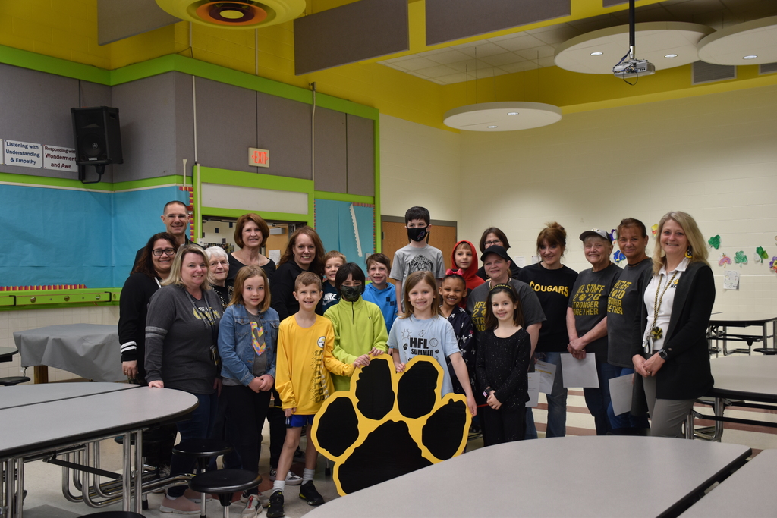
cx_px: 388
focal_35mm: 36
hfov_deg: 53.1
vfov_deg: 36.9
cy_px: 259
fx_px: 777
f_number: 4
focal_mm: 24
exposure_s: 1/60
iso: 400
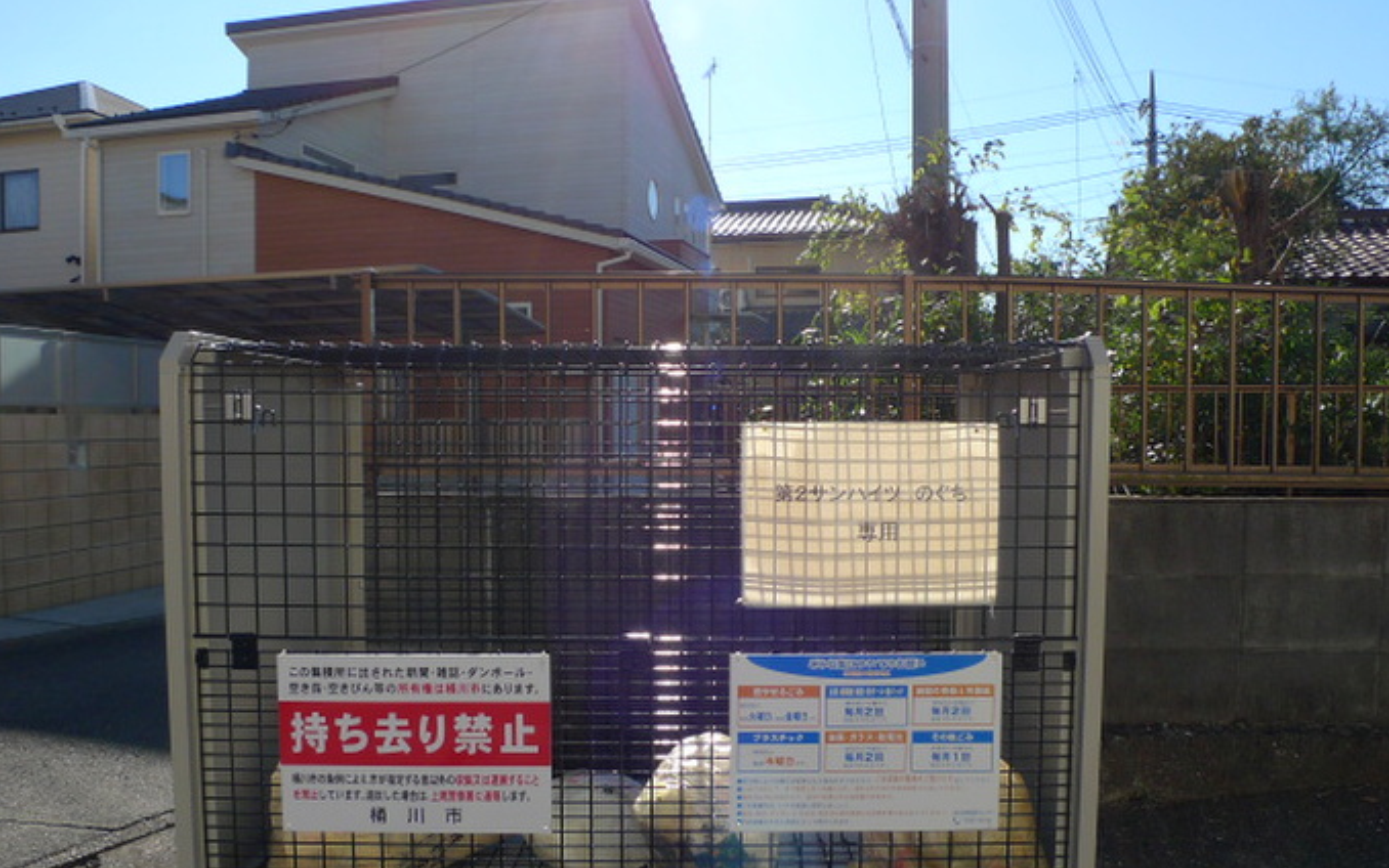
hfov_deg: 55.3
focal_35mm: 35
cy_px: 488
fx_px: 1325
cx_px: 711
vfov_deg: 36.2
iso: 80
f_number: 4
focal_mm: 5.1
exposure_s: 1/640
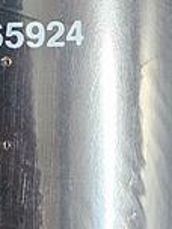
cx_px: 75
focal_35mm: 116
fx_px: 769
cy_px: -84
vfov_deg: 15.9
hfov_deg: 12.8
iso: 800
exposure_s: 1/100
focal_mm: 5.4
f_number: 1.8
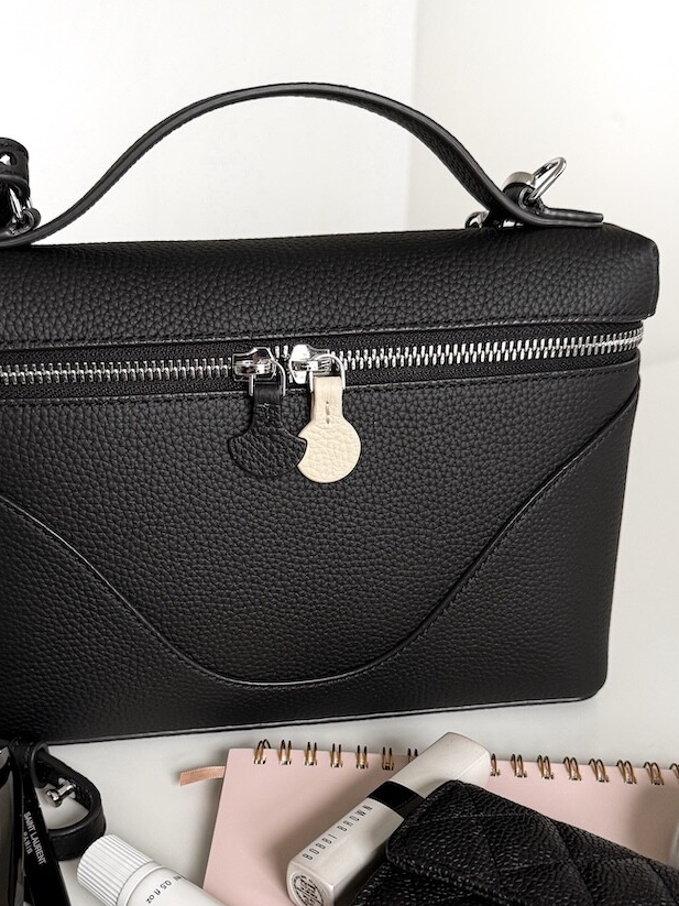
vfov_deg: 51.2
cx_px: 324
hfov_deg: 40.7
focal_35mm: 35
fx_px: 916
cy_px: 636
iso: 250
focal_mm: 6.76
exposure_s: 1/60
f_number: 1.8
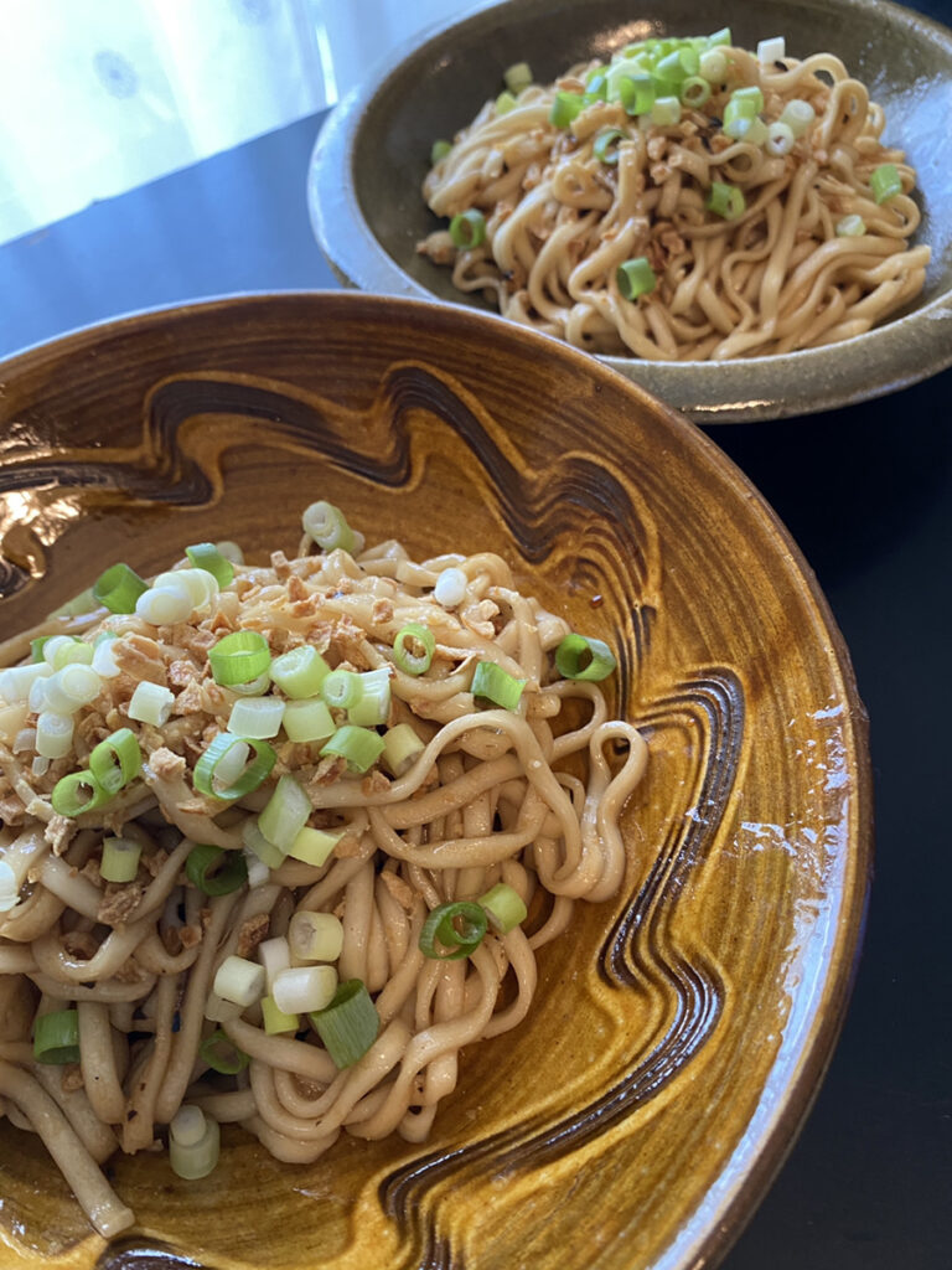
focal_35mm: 26
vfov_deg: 67.3
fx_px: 953
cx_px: 476
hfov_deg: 53.1
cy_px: 635
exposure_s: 1/60
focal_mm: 4.25
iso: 200
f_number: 1.8
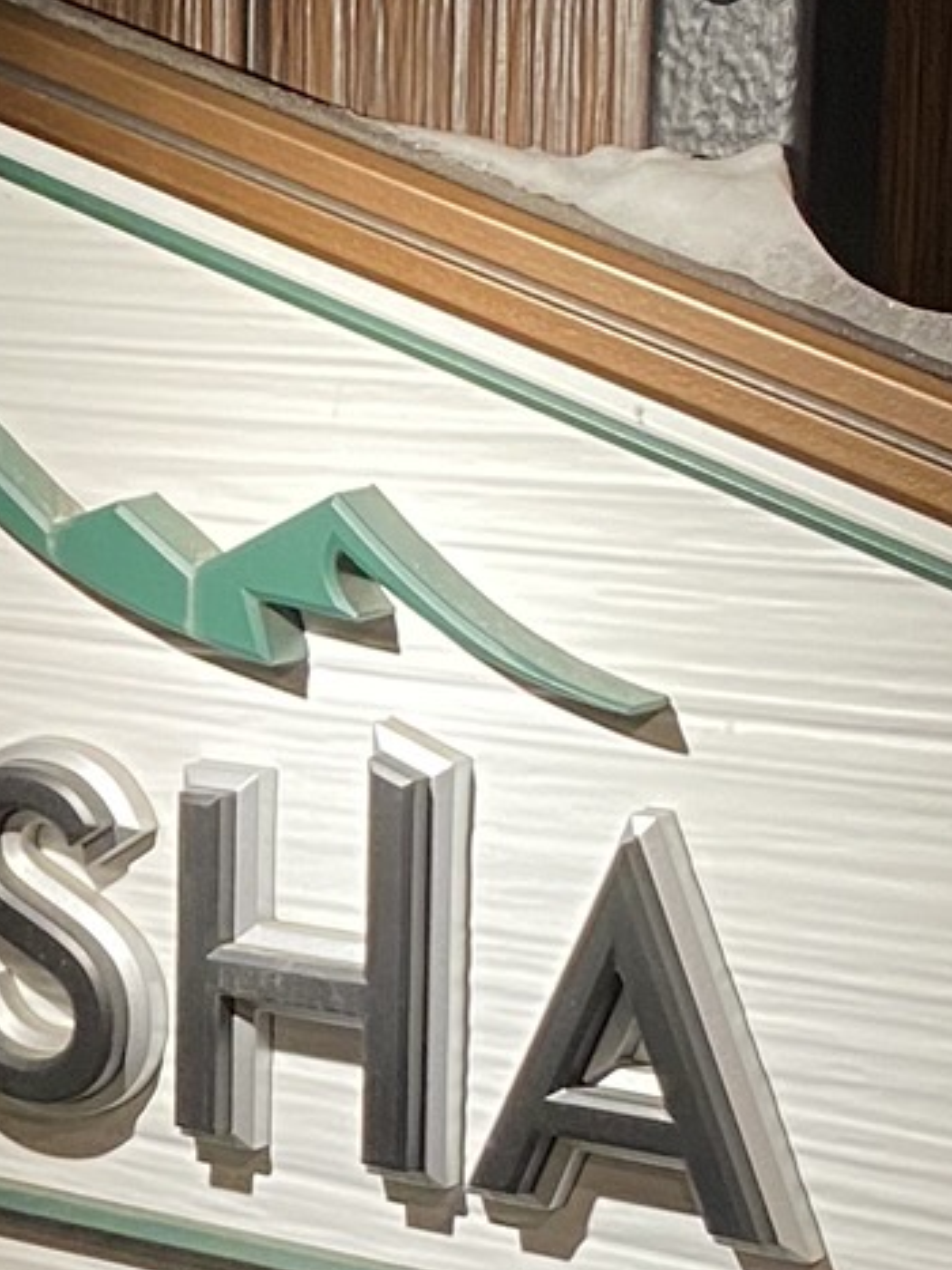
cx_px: -321
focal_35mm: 114
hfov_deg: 12.5
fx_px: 4182
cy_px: 835
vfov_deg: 17.2
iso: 125
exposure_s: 1/60
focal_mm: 4.25
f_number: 1.8
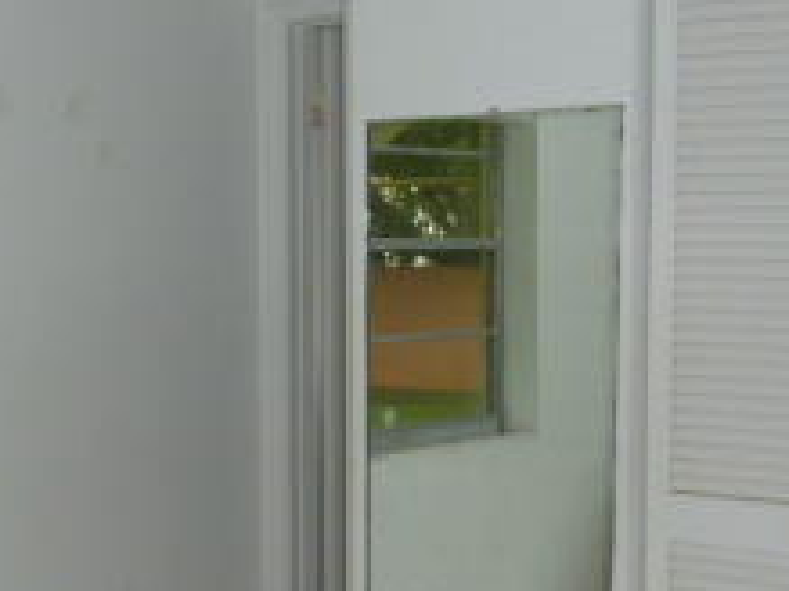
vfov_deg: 20.0
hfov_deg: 26.5
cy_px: 429
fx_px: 1663
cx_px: 245
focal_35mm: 73
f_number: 3.3
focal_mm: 4.1
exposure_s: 1/30
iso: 200
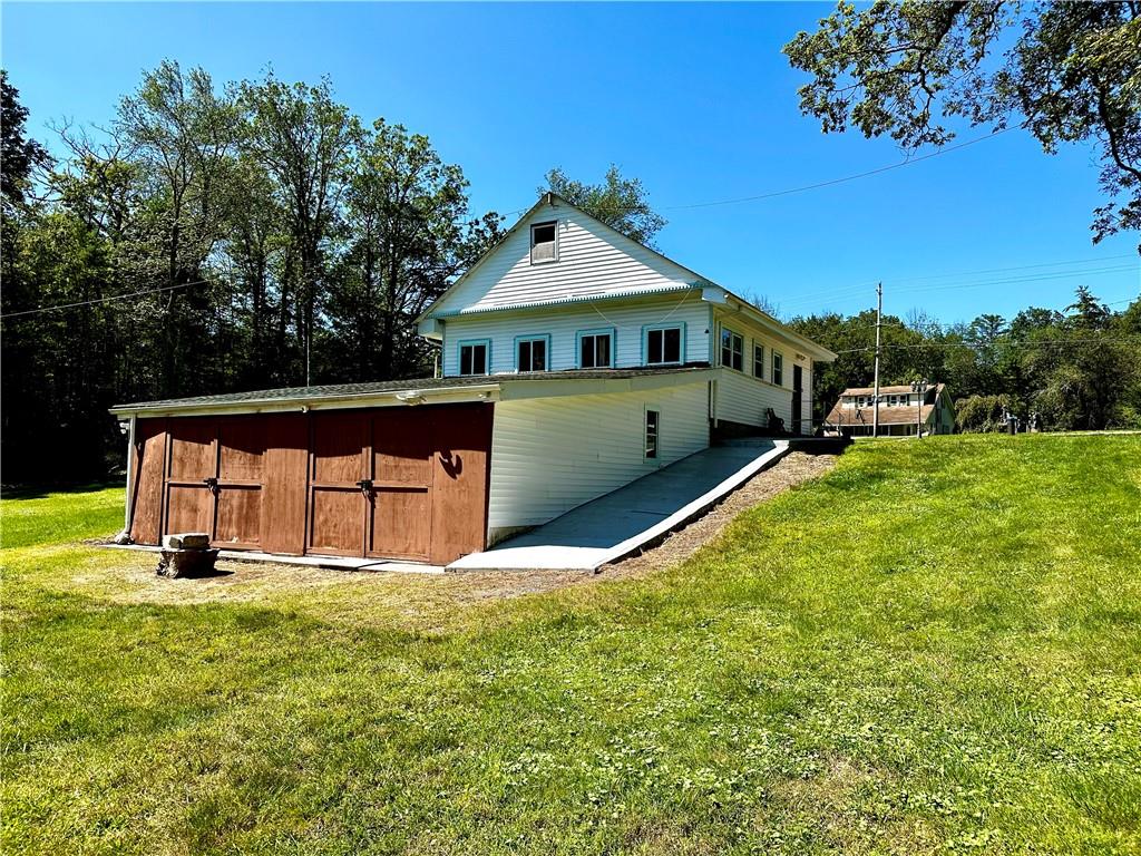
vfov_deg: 56.8
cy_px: 428
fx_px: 791
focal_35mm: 24
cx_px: 570
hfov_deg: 71.6
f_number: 1.78
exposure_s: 1/3247
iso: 80
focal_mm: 6.86
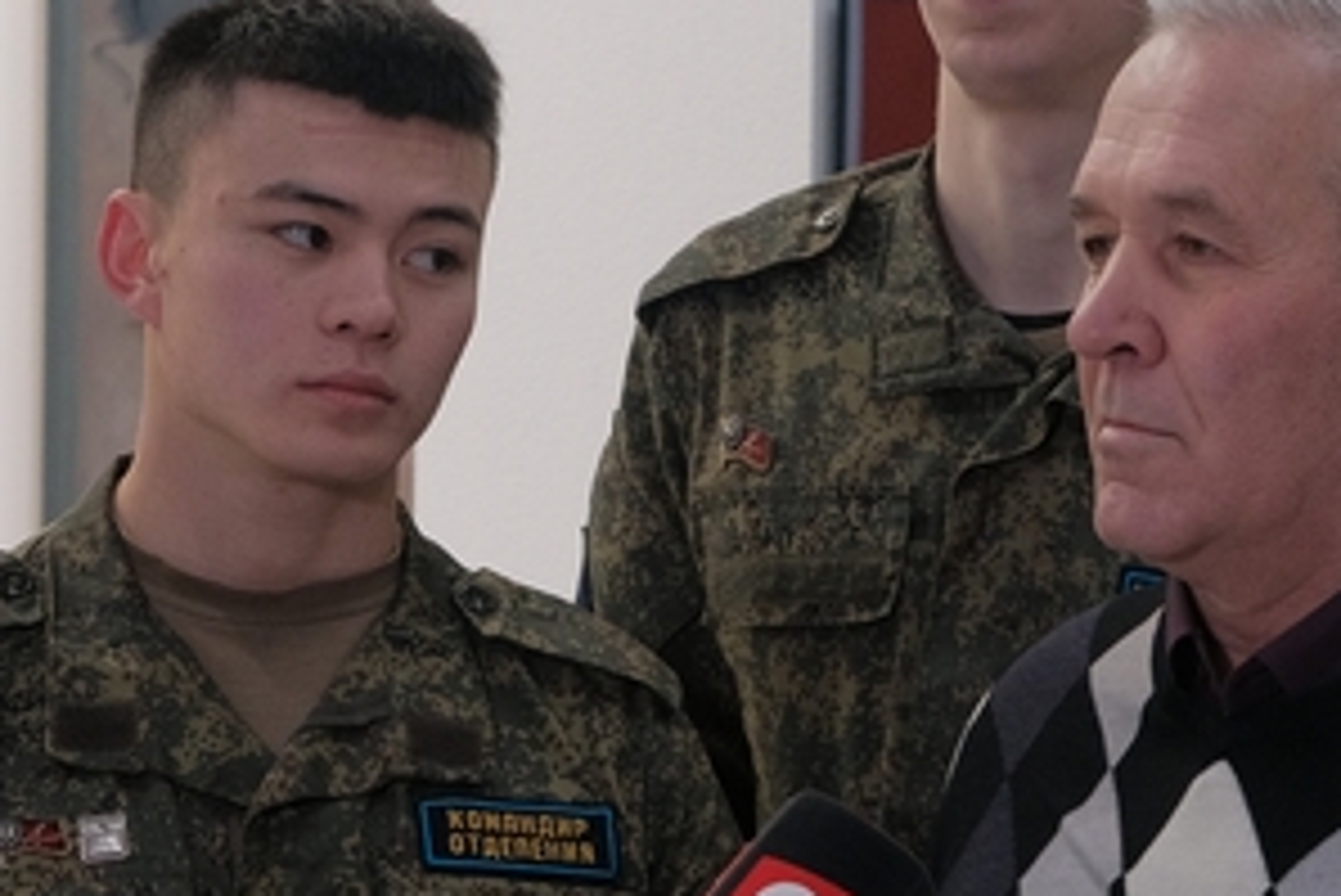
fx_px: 5627
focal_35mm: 151
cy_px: 376
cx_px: 495
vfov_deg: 9.1
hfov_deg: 13.6
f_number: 4
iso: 800
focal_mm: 30.1
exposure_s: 1/100
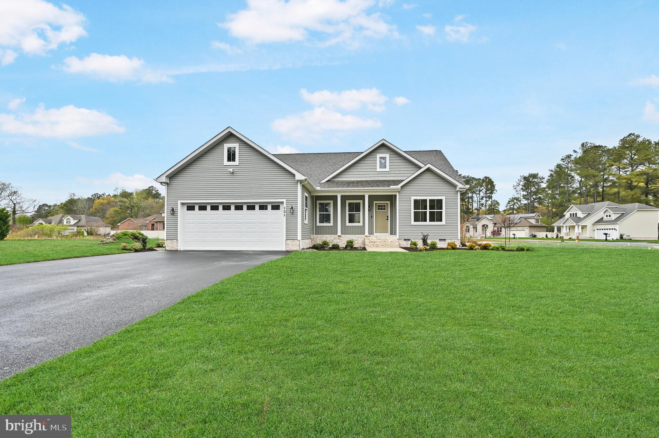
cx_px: 330
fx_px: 302
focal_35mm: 16
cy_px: 219
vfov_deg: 72.0
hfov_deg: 95.0
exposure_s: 1/320
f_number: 6.3
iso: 250
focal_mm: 16.5
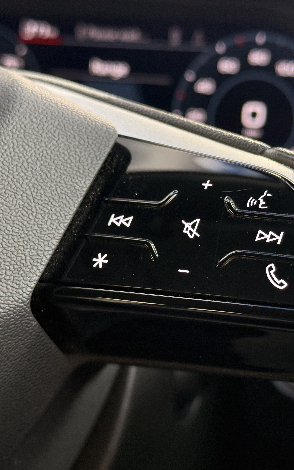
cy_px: 235
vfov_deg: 30.2
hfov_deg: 19.1
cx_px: 197
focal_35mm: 68
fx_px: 872
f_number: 1.78
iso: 160
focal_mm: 6.76
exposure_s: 1/242
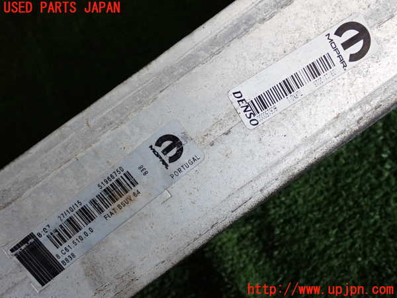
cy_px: 149
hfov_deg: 45.8
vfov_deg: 35.1
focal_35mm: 41
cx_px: 198
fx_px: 470
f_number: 2.8
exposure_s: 1/125
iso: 250
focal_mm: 7.31
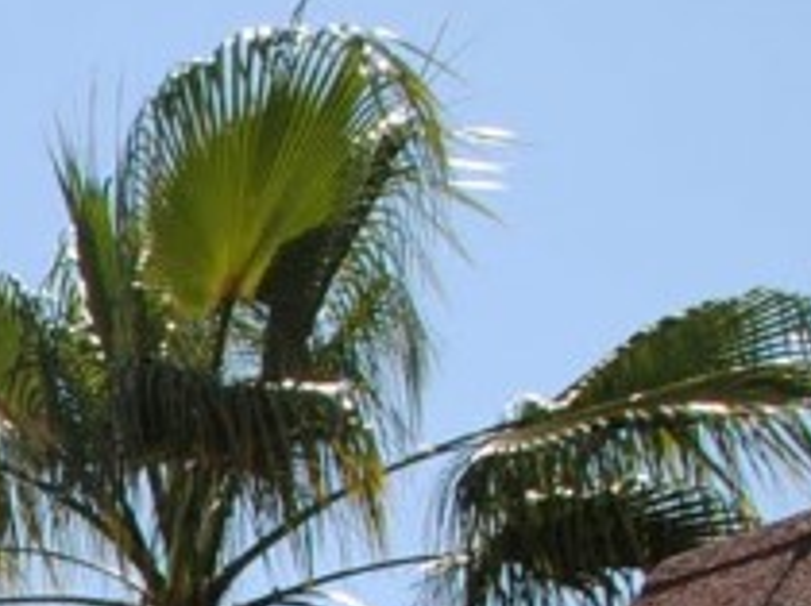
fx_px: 1849
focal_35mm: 79
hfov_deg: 18.2
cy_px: 1247
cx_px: -743
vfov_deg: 14.9
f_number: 9
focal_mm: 10
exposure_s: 1/200
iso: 100
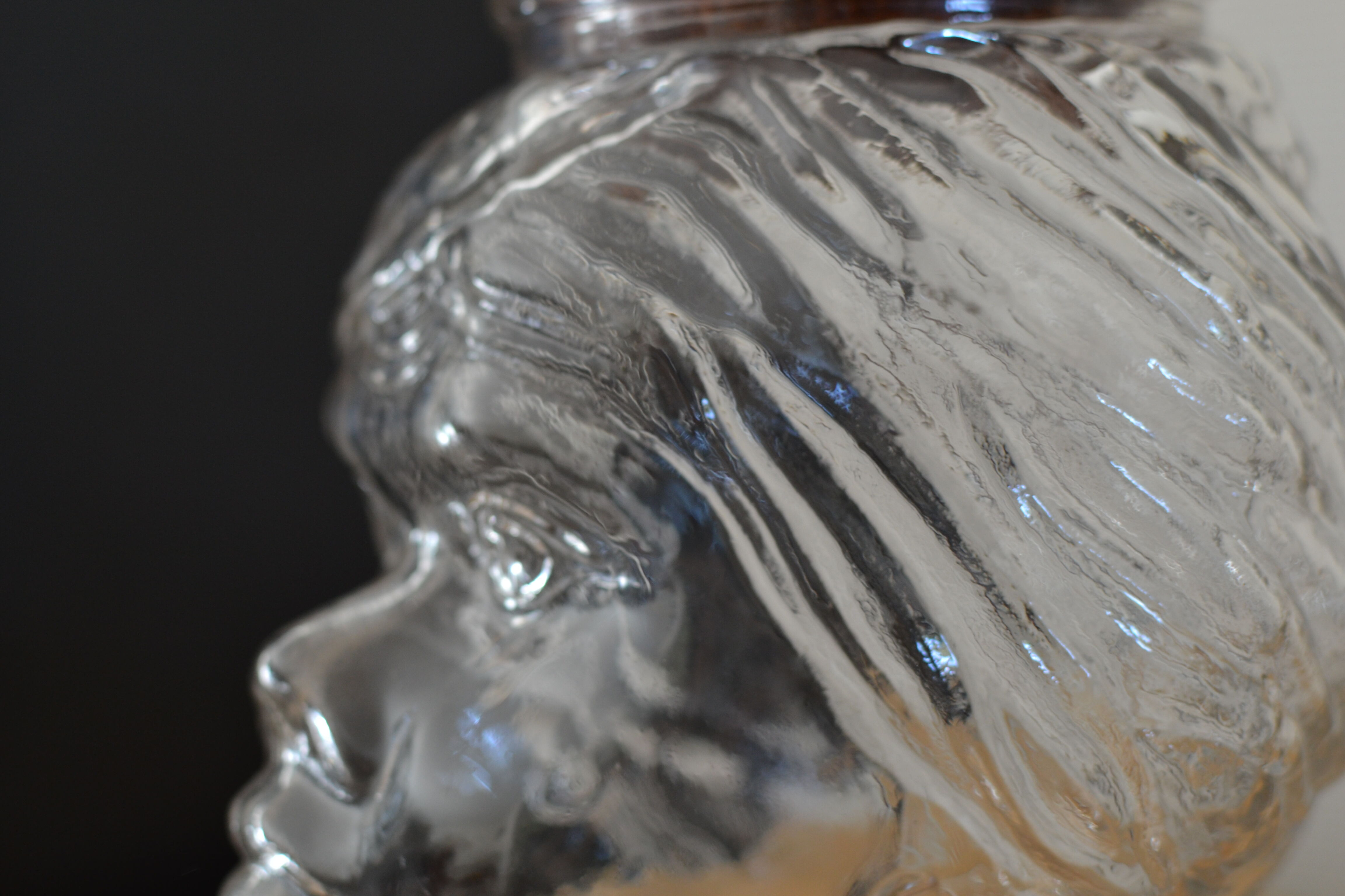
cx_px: 672
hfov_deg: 37.9
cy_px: 448
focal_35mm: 52
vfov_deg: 25.8
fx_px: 1961
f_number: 3.2
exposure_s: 1/60
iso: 400
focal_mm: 35
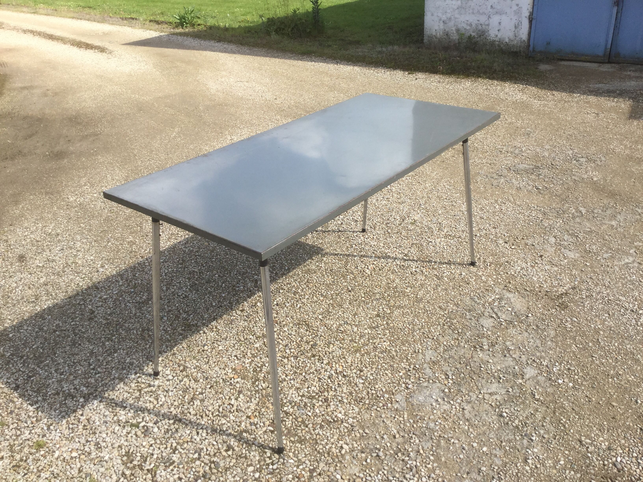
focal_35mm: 31
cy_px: 241
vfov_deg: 45.4
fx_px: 576
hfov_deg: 58.4
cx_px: 322
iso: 25
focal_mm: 3.3
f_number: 2.4
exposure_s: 1/754
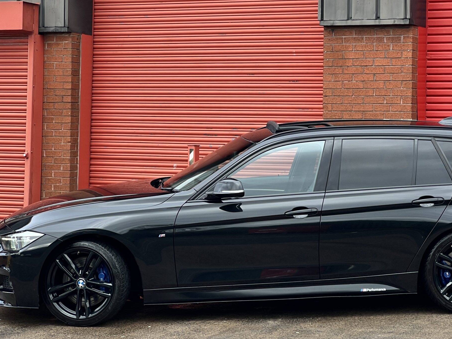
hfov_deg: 18.0
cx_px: 283
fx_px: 1423
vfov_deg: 13.6
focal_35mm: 109
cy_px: 126
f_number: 2.8
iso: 32
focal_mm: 9
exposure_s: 1/99
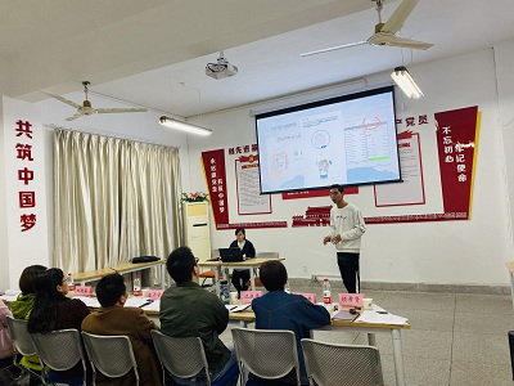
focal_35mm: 26
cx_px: 257
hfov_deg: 67.3
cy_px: 193
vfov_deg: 53.1
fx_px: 386
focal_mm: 4.25
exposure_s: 1/50
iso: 125
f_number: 1.8
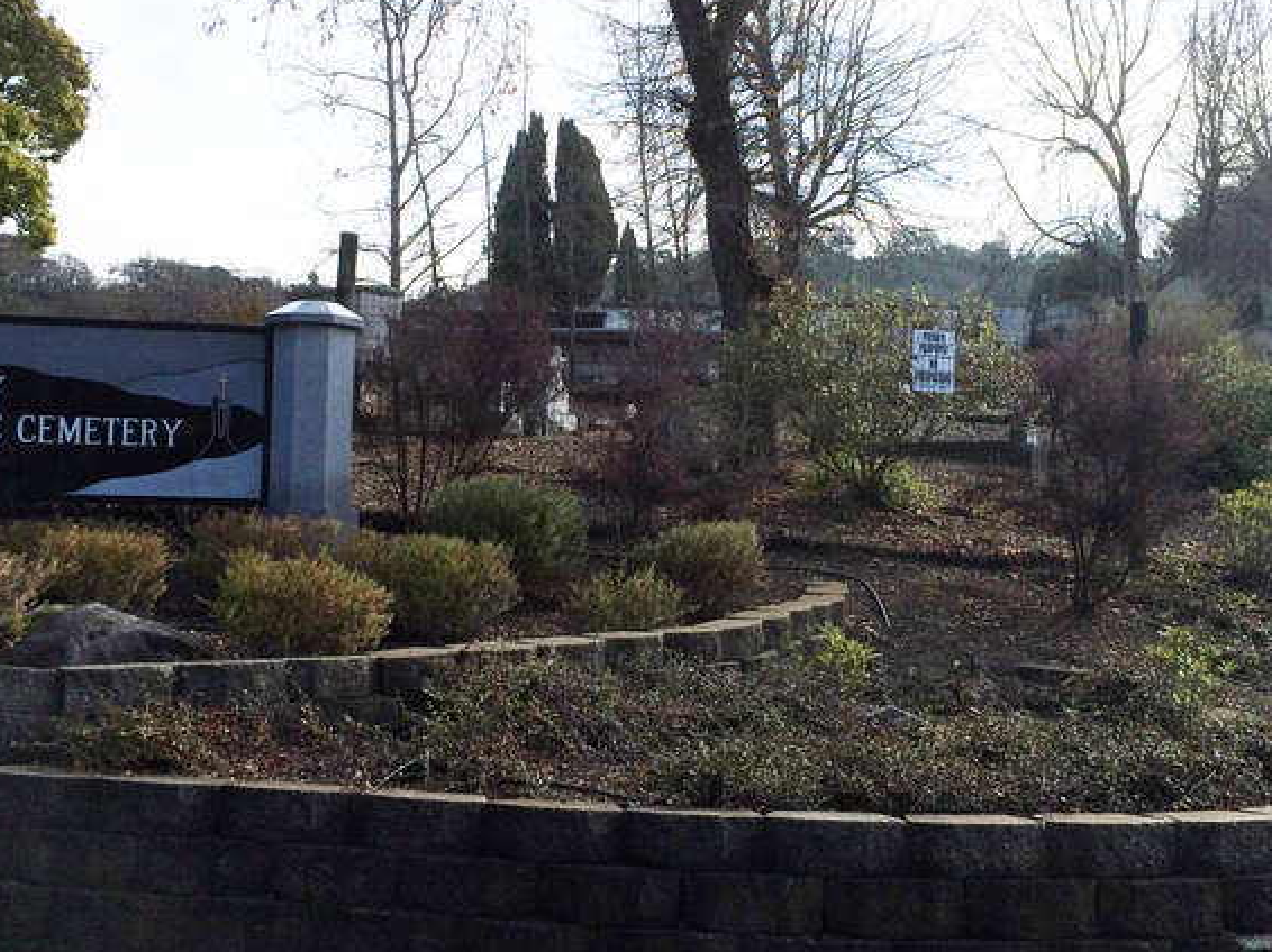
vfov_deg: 35.1
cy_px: 463
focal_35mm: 41
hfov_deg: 45.8
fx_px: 1506
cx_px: 625
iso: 32
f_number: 2.2
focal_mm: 4.15
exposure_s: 1/1953
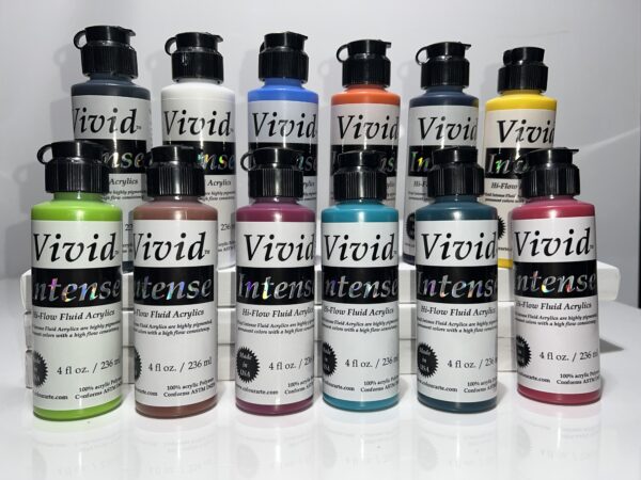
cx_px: 320
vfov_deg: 53.1
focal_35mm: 26
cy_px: 240
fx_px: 481
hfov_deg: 67.3
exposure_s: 1/572
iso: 32
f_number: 1.5
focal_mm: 5.7
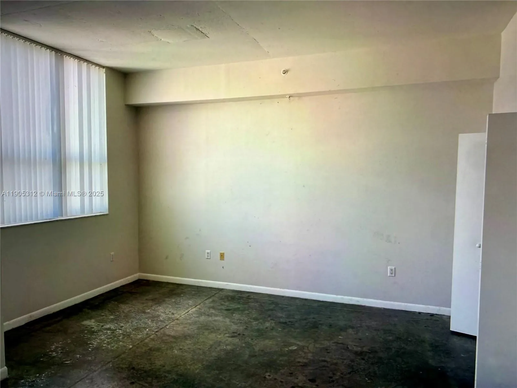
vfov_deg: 56.8
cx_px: 258
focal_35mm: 24
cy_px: 194
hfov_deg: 71.6
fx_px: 358
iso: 100
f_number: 2.2
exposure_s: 1/121
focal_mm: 2.22
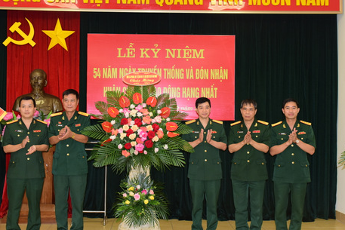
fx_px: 470
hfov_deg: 40.3
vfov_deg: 27.5
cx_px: 153
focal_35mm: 49
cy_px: 112
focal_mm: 32
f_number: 5.6
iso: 1000
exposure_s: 1/60
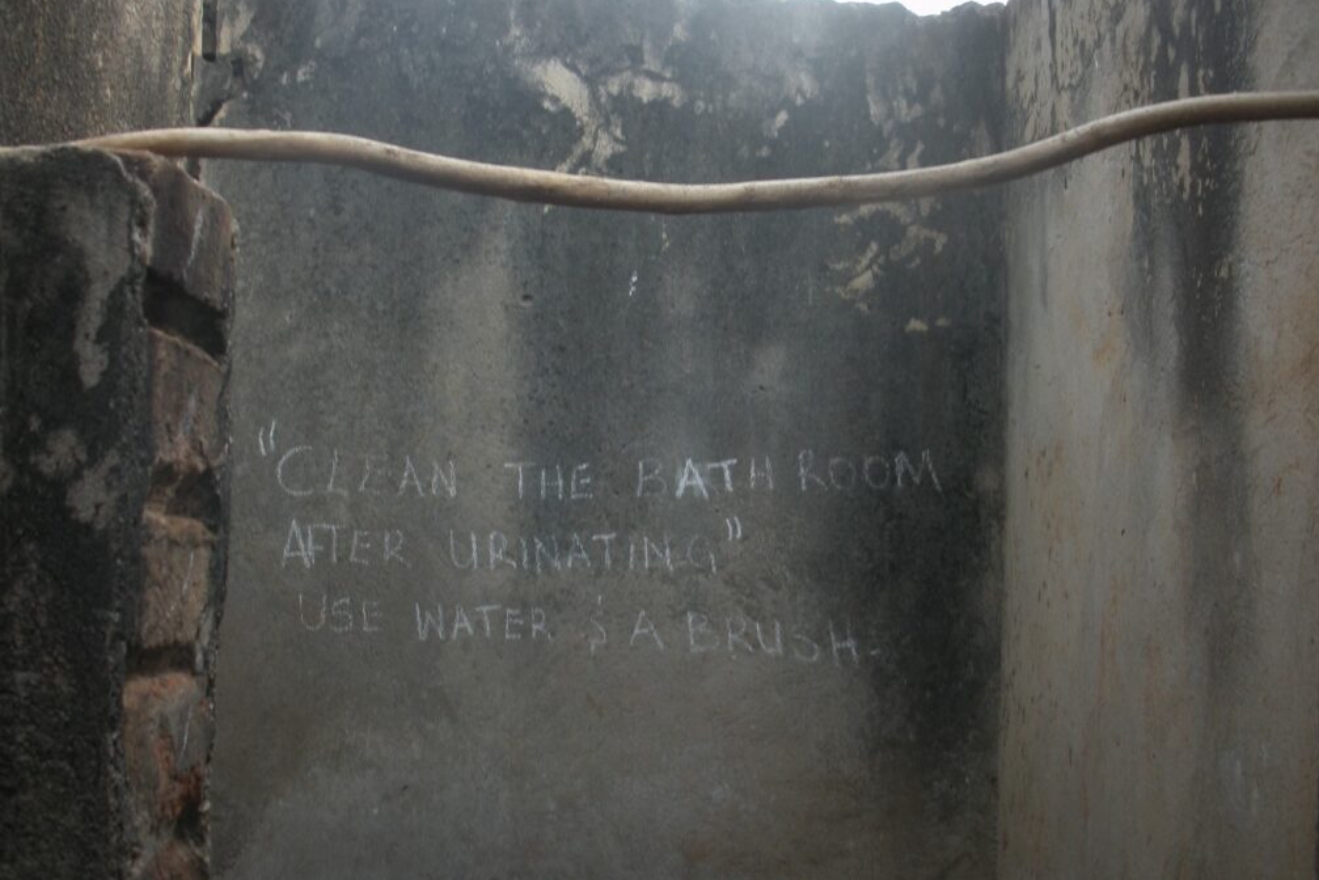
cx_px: 650
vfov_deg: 36.0
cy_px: 412
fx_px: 1356
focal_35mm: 37
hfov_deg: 51.9
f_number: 3.5
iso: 64
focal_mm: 6.3
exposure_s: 1/60
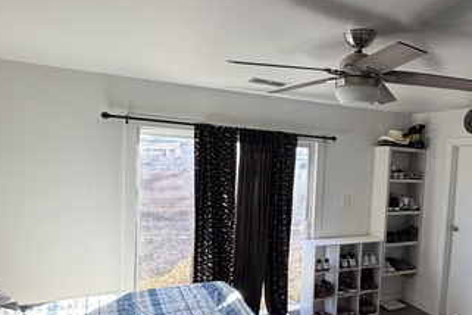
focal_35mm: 29
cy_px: 194
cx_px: 343
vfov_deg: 44.6
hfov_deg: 60.8
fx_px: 380
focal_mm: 2.22
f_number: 2.2
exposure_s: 1/121
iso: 200
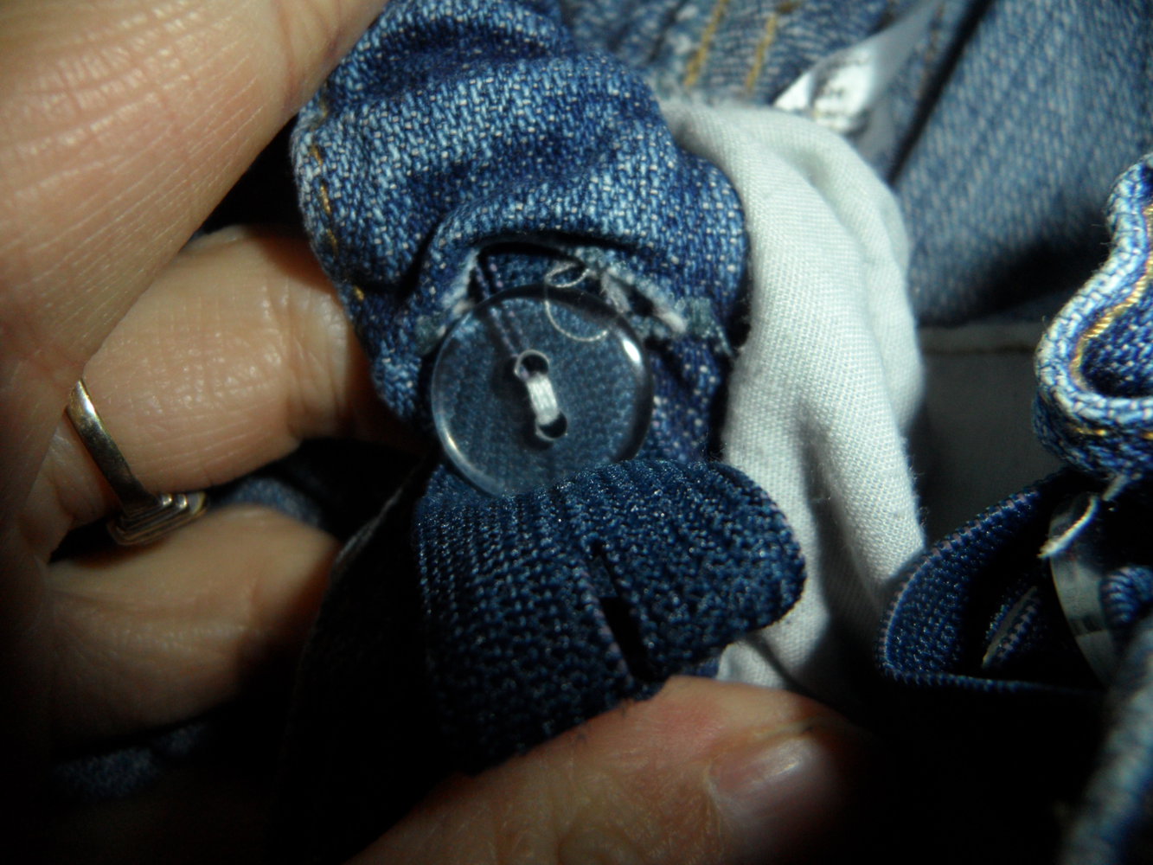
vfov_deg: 56.8
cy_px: 432
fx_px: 799
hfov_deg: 71.6
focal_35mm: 24
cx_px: 576
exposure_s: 1/10
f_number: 8.2
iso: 100
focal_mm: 4.1
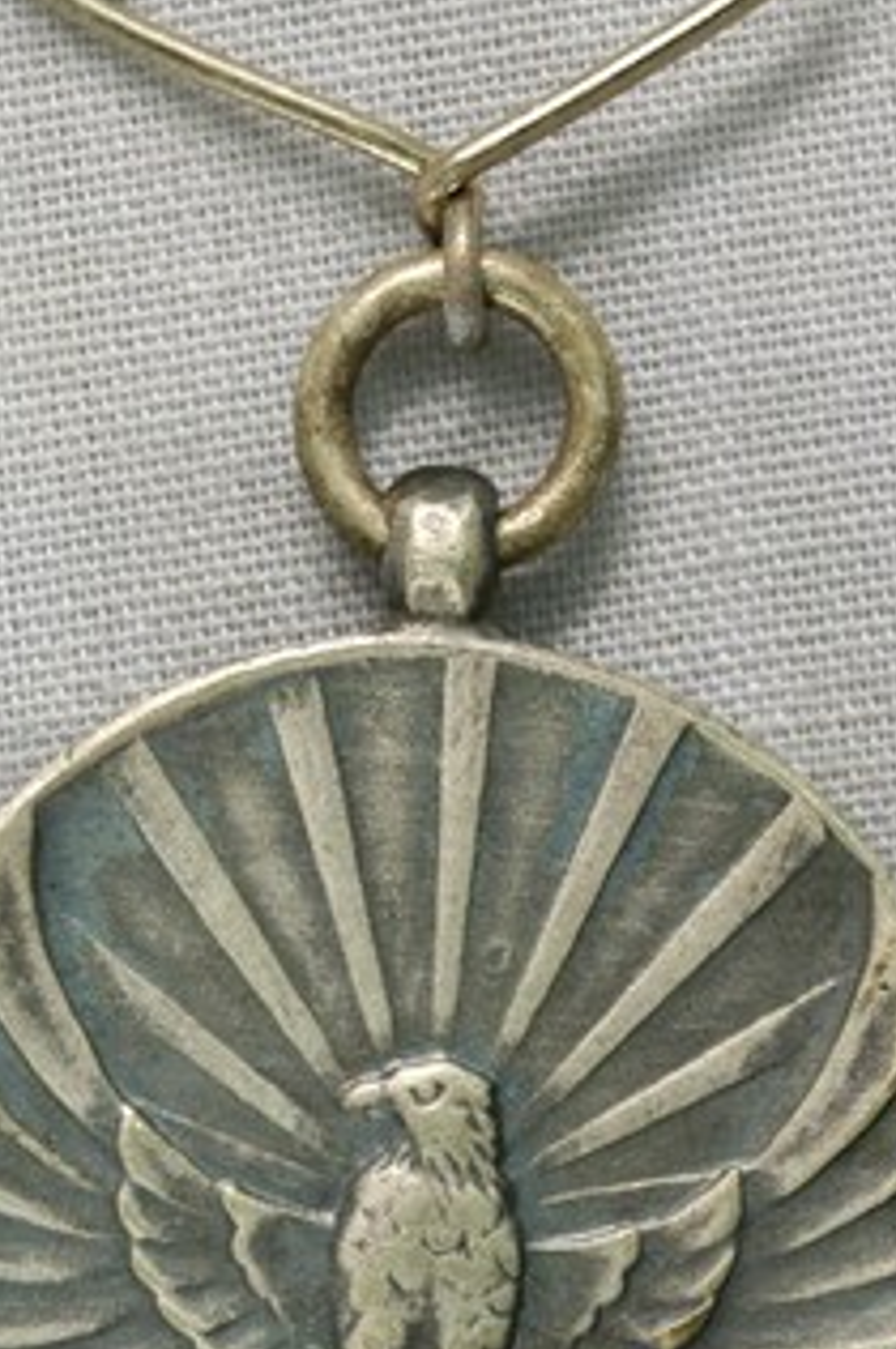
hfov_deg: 7.5
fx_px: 6809
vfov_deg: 11.3
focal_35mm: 182
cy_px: 781
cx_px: 420
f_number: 10
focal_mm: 60
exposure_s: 1/10
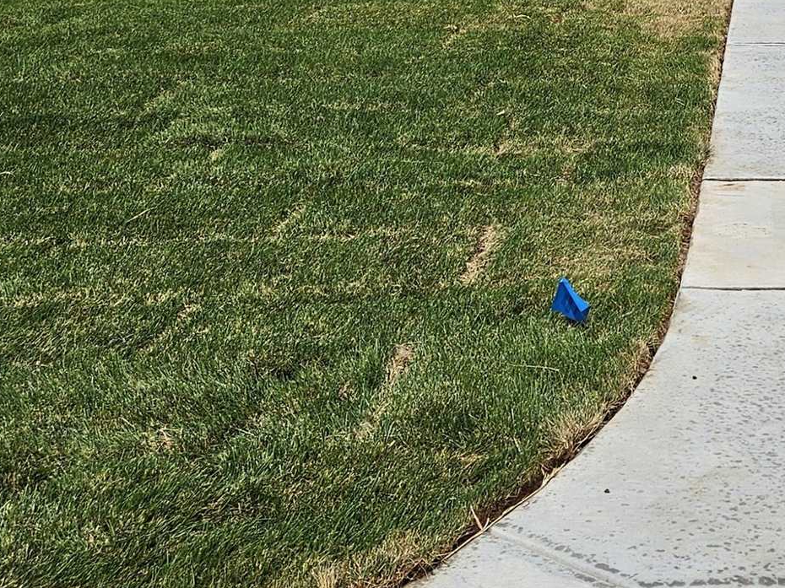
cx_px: 839
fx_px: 1723
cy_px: -247
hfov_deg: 24.2
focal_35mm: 76
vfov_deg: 17.7
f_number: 1.8
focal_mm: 5.4
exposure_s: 1/4629
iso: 25
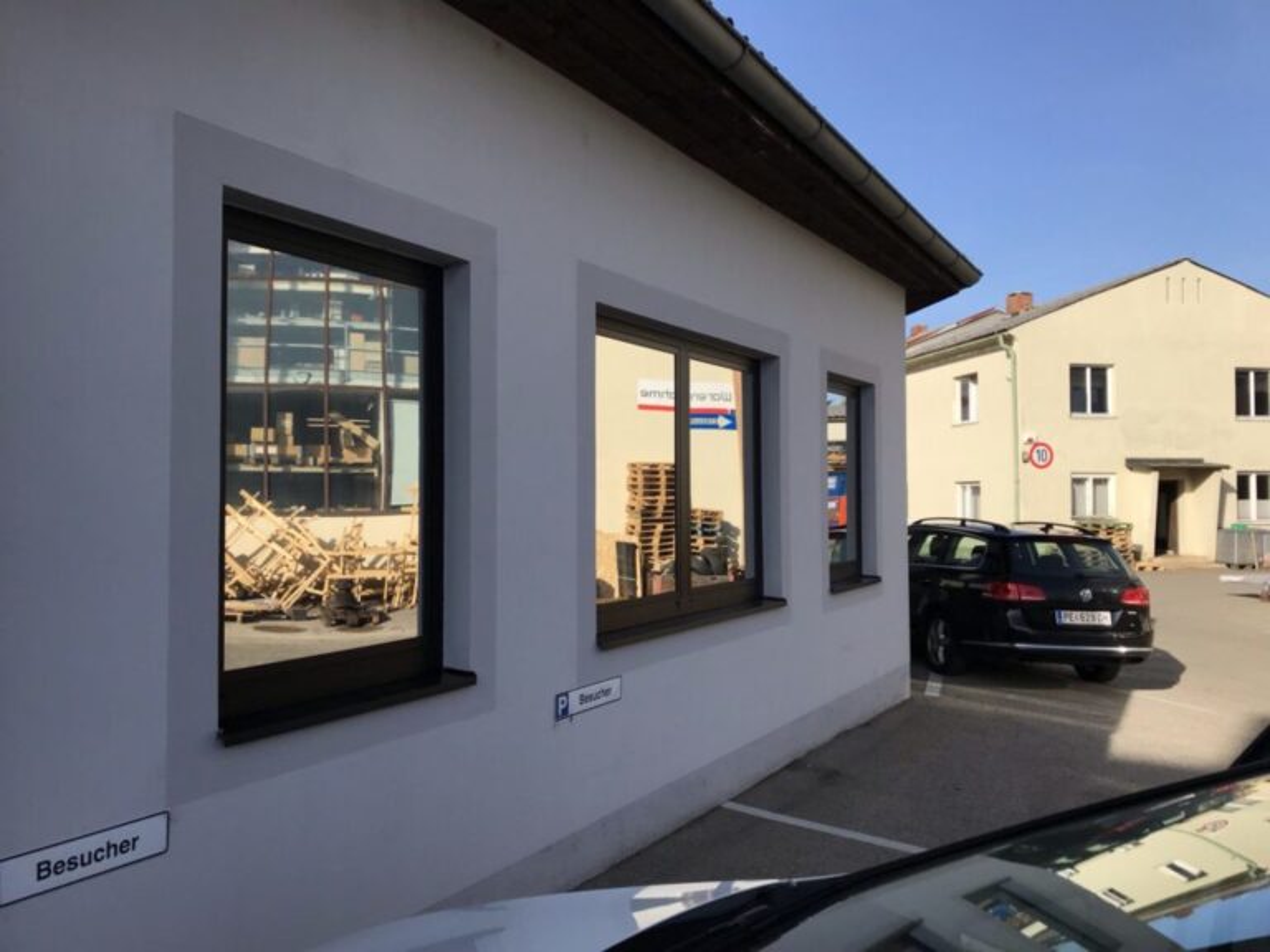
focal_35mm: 28
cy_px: 476
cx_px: 635
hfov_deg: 63.4
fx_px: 1027
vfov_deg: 49.7
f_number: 1.8
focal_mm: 3.99
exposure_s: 1/2591
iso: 20
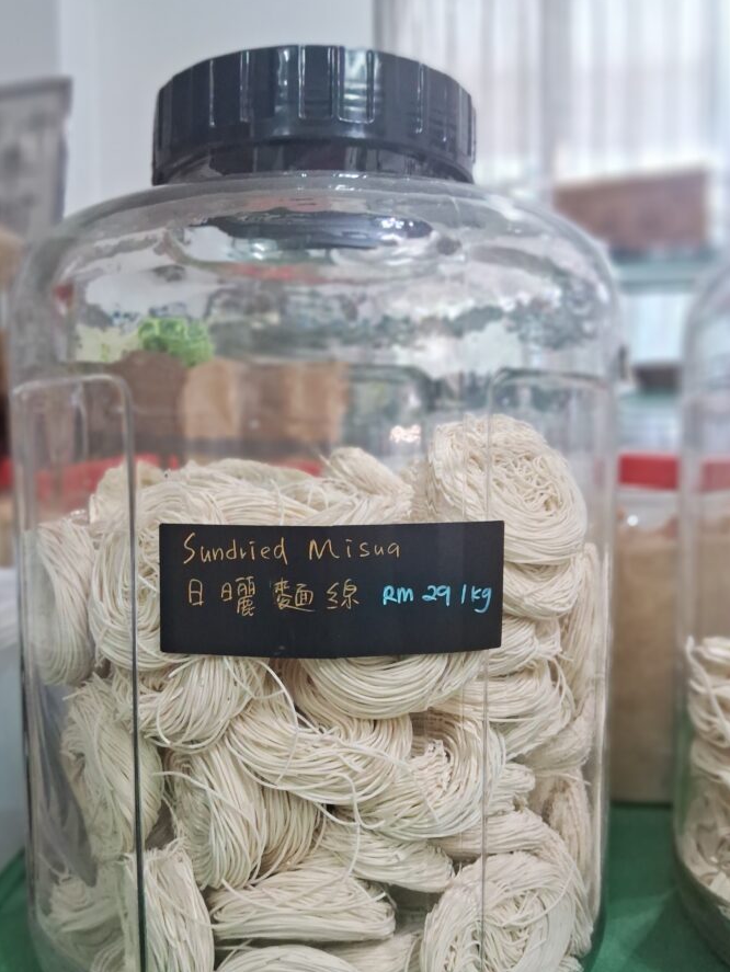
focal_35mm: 30
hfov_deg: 46.7
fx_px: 843
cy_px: 554
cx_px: 313
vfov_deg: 59.7
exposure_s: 1/50
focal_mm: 3.98
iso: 500
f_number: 1.8
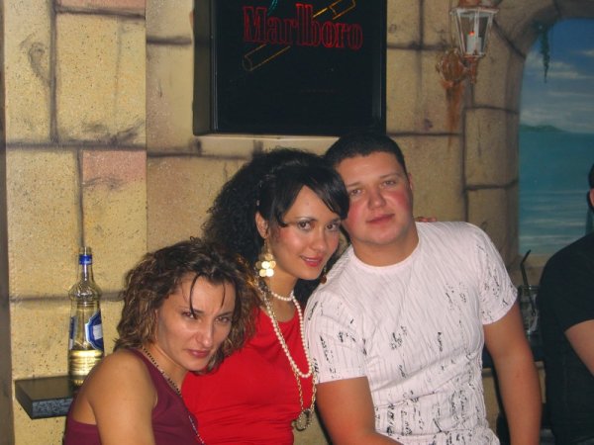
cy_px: 222
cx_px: 297
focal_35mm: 57
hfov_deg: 33.8
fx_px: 978
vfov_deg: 25.7
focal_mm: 11.8
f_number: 3.6
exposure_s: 1/60
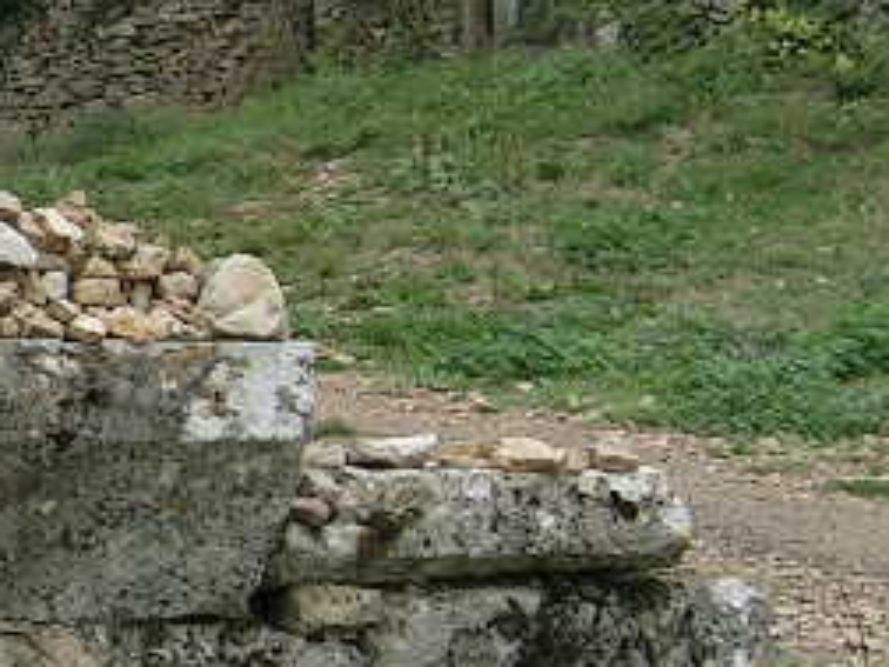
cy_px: 304
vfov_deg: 10.4
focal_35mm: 142
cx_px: -321
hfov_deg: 13.3
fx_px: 3647
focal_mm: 5.4
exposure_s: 1/216
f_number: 4.8
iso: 50
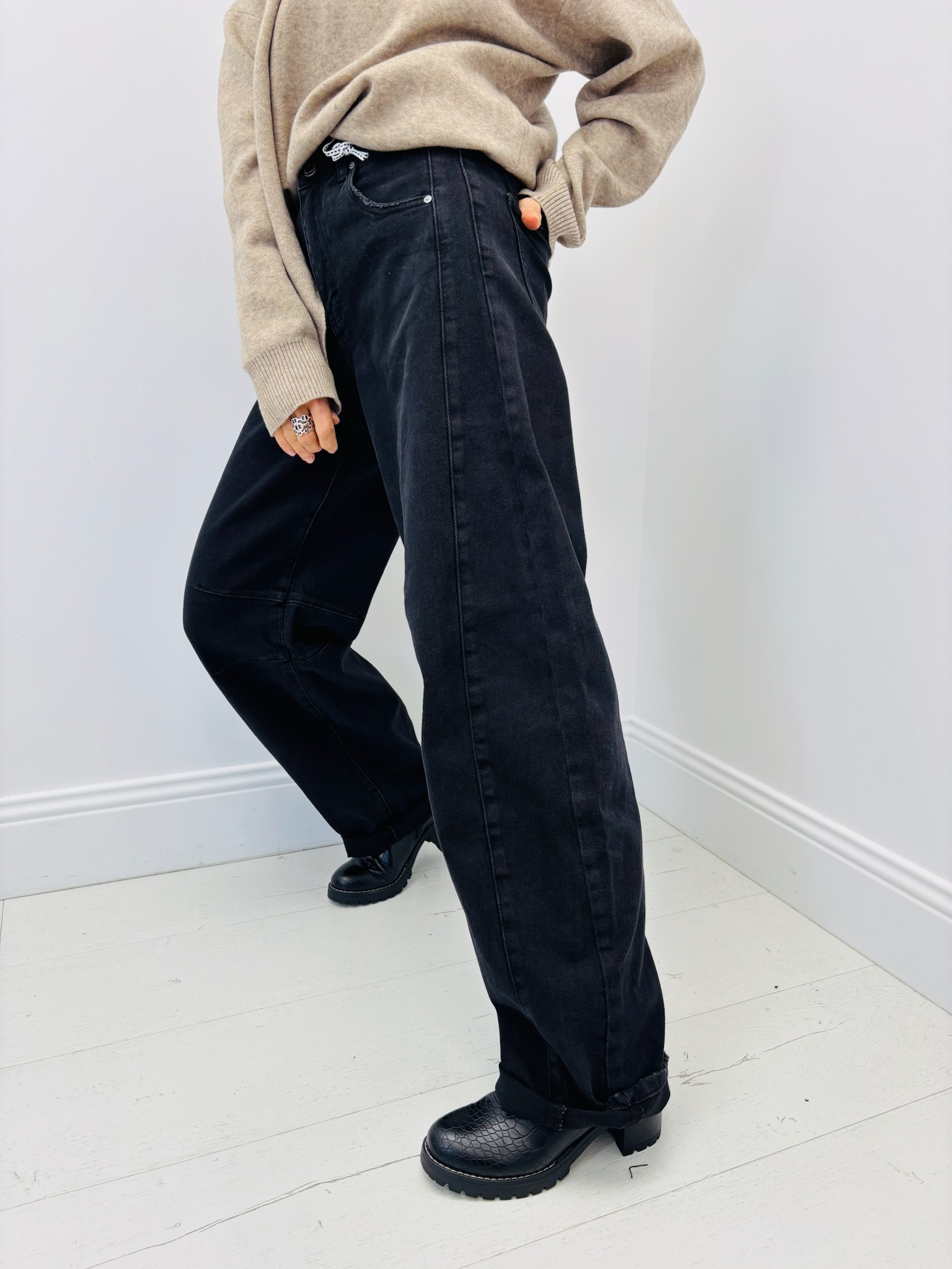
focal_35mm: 26
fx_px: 953
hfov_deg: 53.1
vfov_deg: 67.3
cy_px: 634
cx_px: 476
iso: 32
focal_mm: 5.96
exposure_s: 1/100
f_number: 1.6
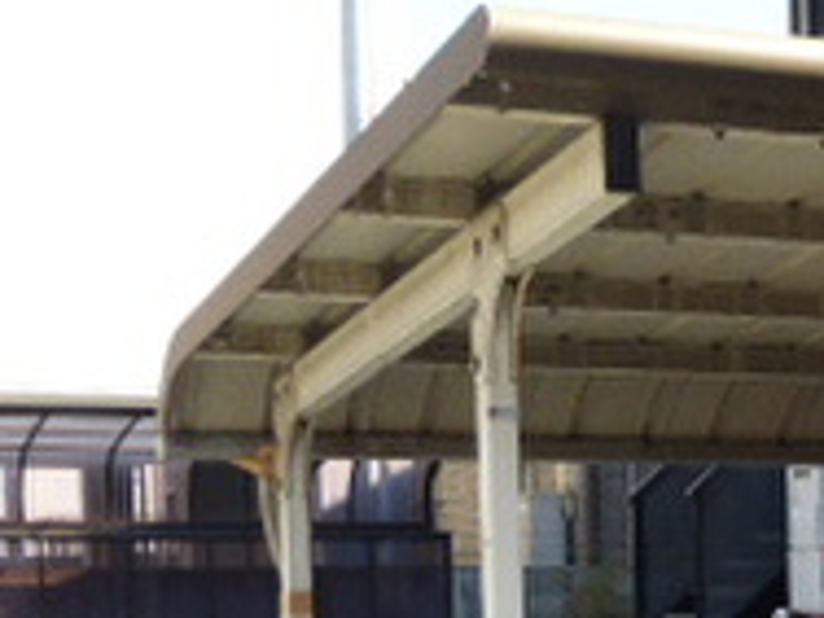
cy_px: 848
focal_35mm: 93
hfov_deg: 19.9
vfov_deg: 15.0
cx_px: 964
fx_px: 2214
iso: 100
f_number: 3.1
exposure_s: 1/320
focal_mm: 4.5
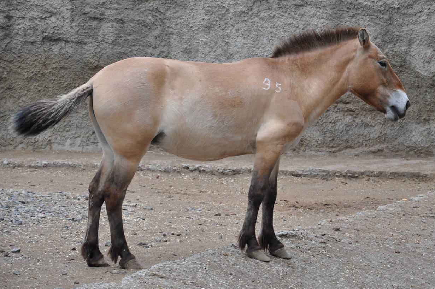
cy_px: 117
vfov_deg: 6.7
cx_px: 280
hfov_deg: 10.1
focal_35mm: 205
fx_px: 2470
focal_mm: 105
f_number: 5.6
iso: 400
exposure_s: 1/400
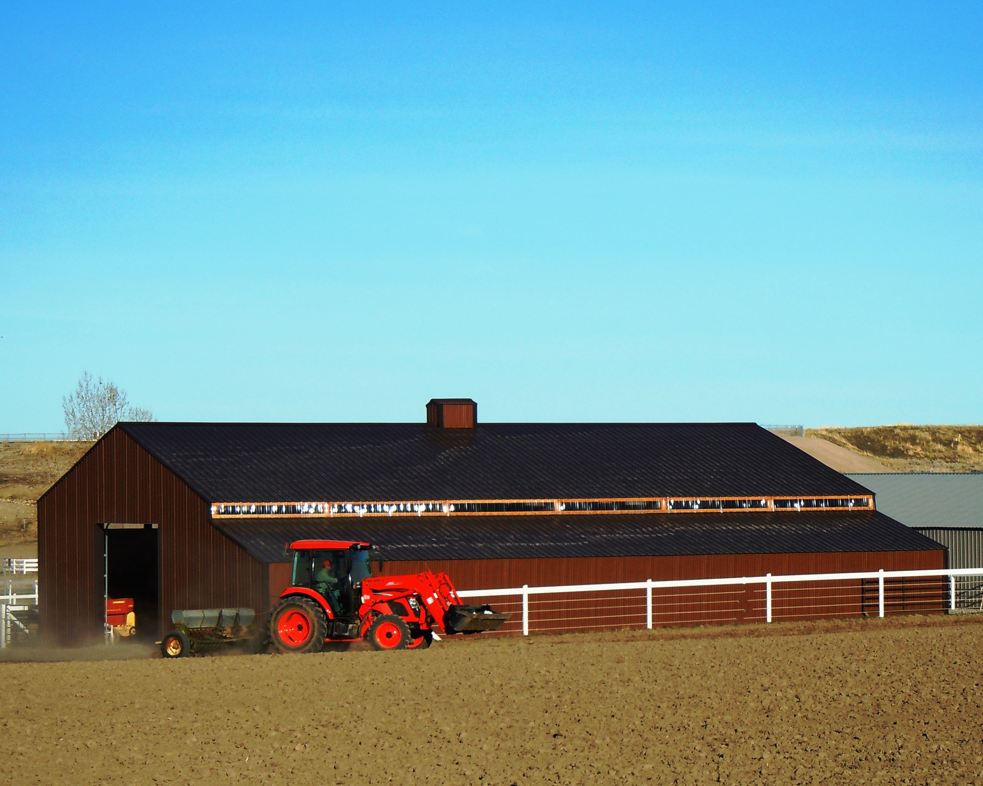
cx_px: 501
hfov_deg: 16.3
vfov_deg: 13.1
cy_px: 456
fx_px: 3433
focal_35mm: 118
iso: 100
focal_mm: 16
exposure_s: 1/250
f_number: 8.8
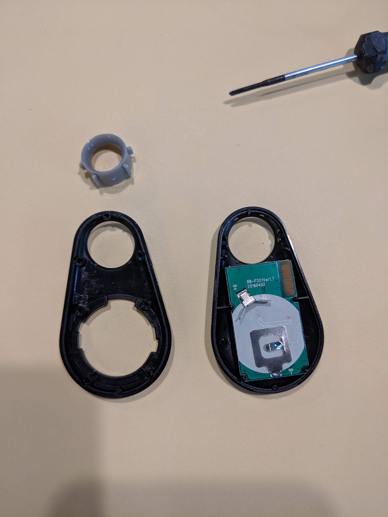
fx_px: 404
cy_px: 258
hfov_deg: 51.4
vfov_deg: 65.3
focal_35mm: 27
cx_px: 194
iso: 84
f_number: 1.8
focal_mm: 4.44
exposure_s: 1/24
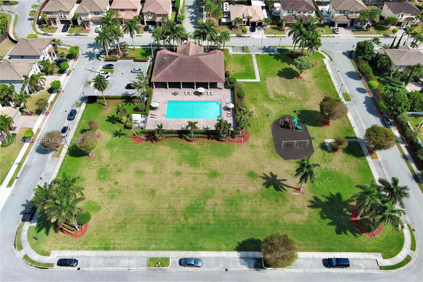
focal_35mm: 29
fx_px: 341
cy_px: 141
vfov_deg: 44.9
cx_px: 212
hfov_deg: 63.7
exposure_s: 1/1232
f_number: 2.8
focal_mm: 10.57
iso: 100
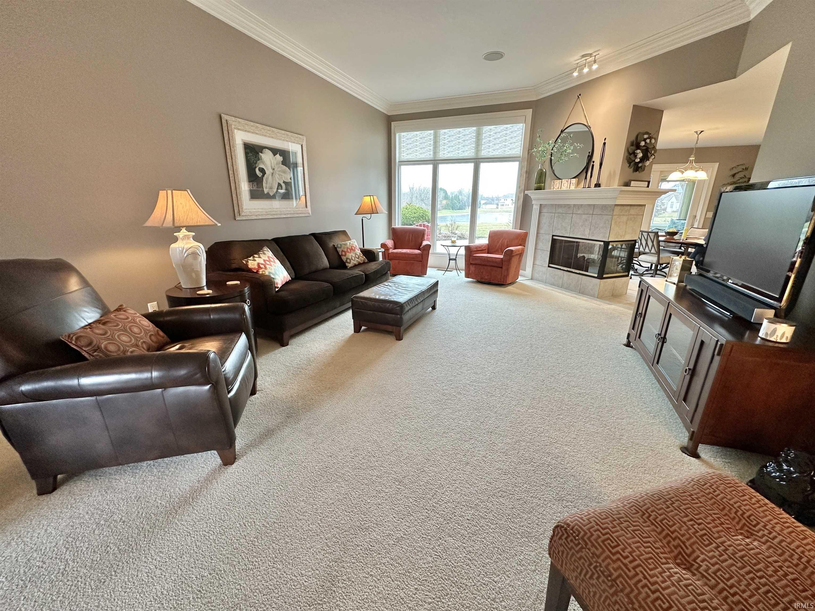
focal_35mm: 14
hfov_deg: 102.1
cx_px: 408
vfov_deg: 85.7
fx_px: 330
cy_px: 306
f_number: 2.2
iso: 160
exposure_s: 1/60
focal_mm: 2.22
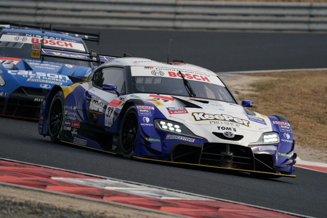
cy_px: 109
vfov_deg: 2.9
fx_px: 4369
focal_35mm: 481
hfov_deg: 4.3
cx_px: 164
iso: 200
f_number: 6.3
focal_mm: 481
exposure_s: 1/800
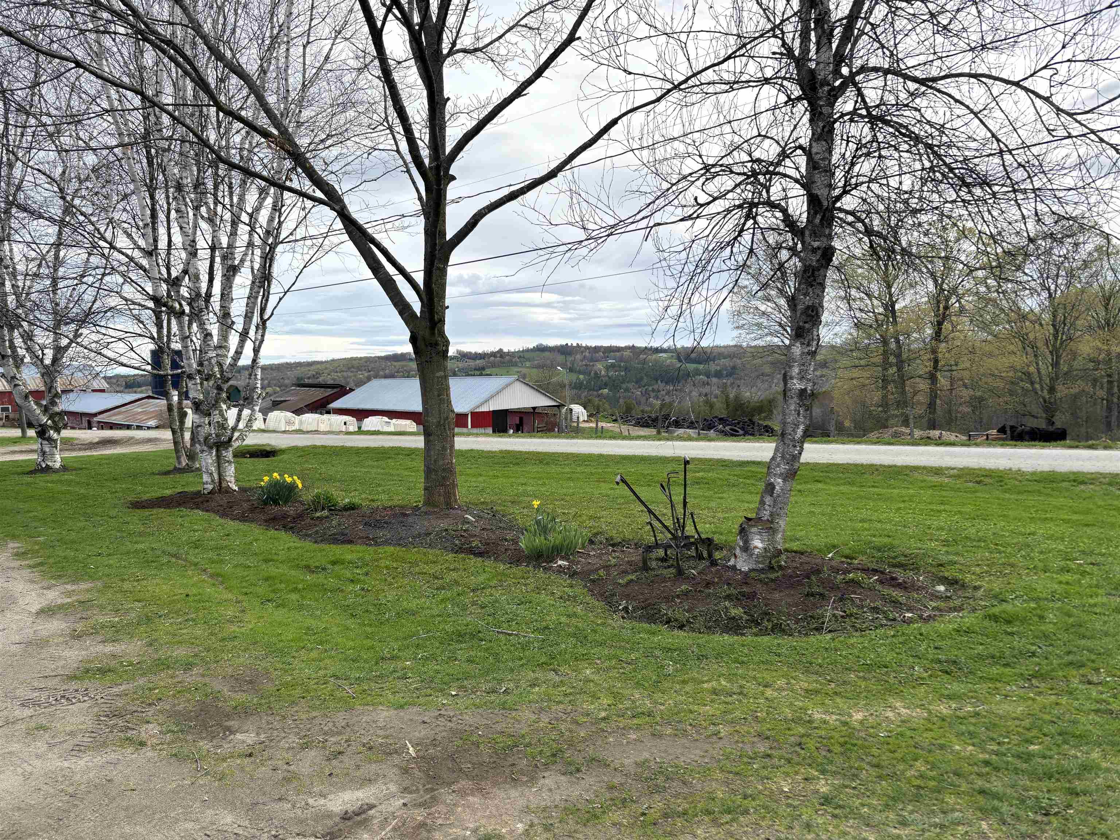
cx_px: 560
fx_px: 841
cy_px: 420
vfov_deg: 53.1
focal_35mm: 26
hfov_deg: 67.3
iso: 50
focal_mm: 5.96
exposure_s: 1/2242
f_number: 1.6
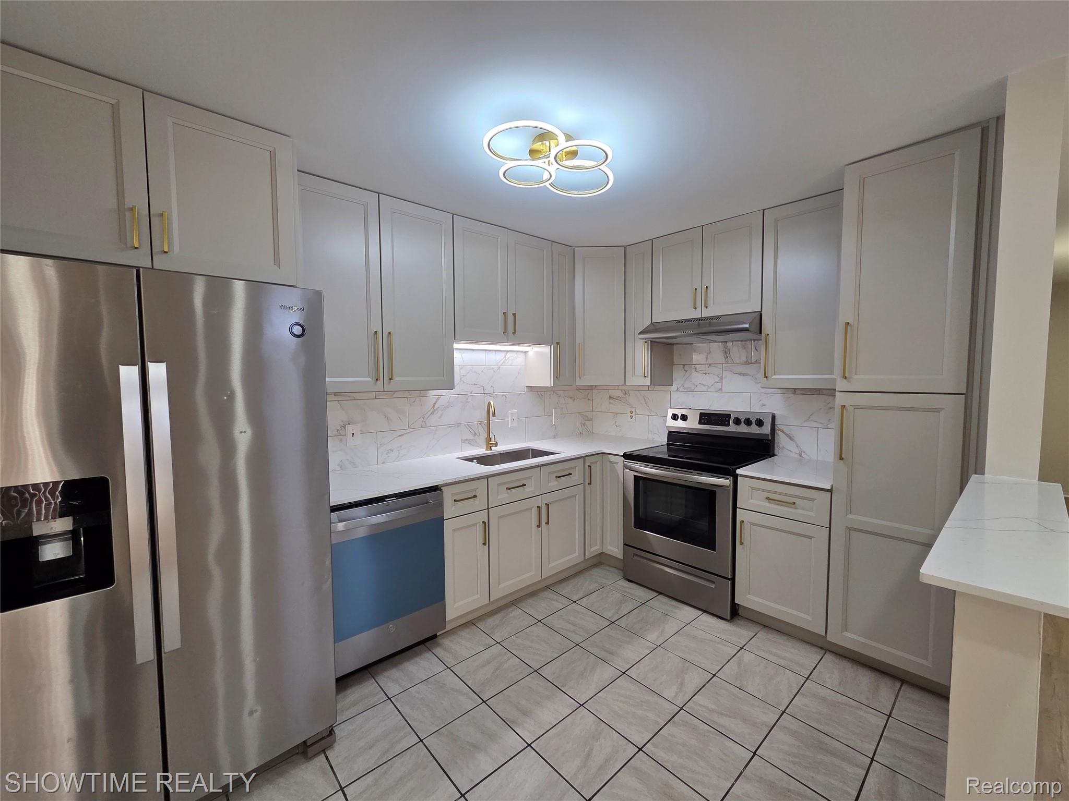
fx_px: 401
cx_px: 534
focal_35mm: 13
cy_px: 400
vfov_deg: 89.9
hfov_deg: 106.2
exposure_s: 1/120
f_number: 2.2
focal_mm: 2.2
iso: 160
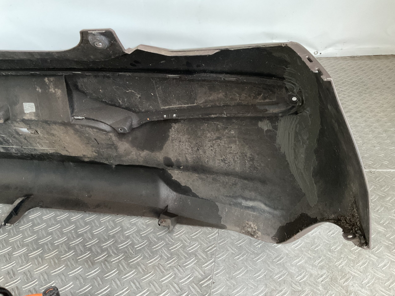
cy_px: 148
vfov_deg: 48.2
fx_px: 331
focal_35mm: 29
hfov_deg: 61.7
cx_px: 198
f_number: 1.8
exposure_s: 1/33
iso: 200
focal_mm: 3
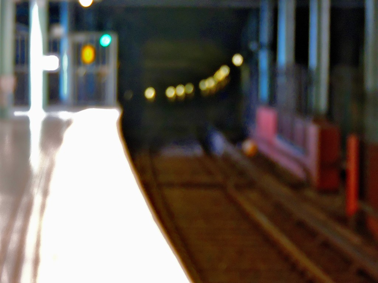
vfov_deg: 8.7
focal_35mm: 170
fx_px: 1856
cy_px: 142
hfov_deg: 11.6
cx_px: 189
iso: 800
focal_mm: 30.3
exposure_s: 1/20
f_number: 4.5
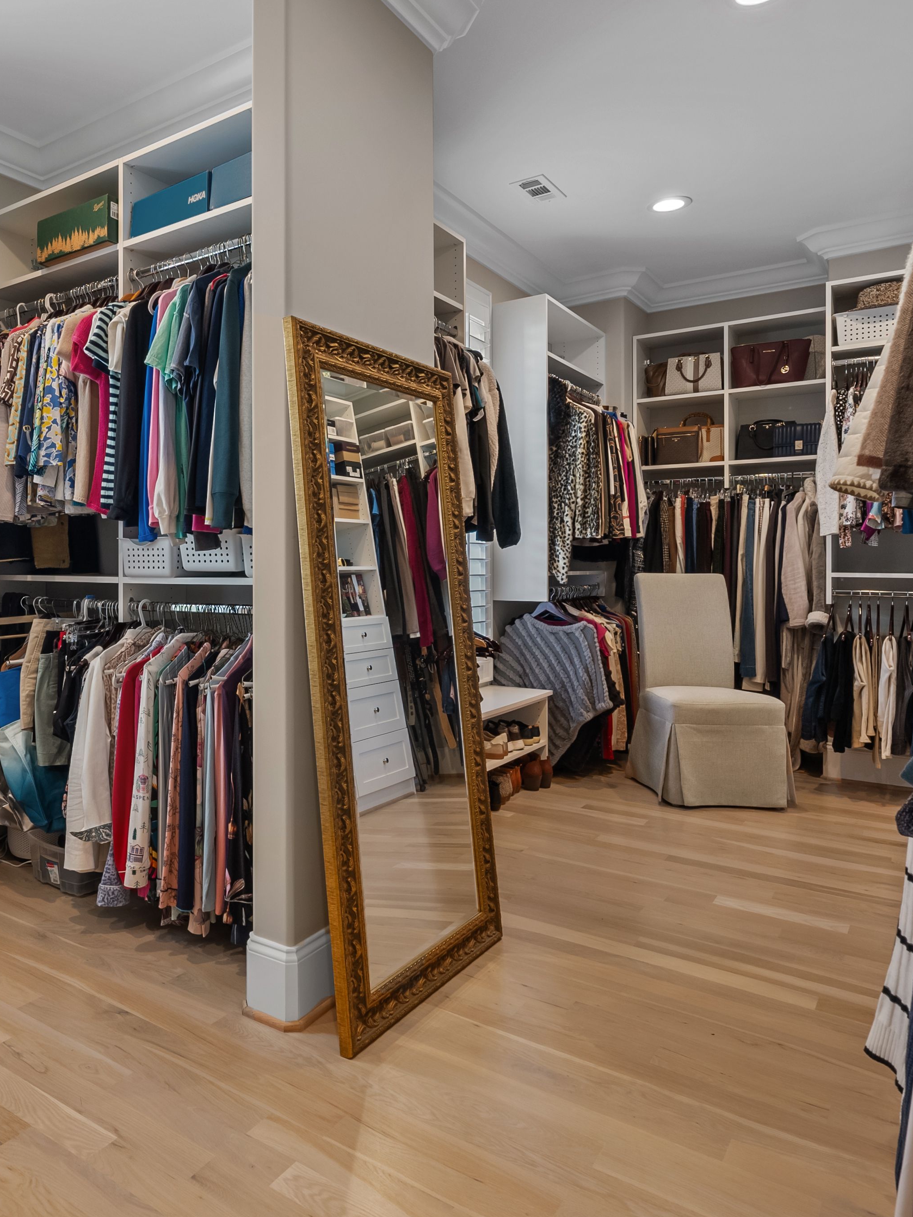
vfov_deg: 71.6
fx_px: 844
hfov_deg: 54.2
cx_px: 227
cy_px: 585
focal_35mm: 24
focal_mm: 16
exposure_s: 1/6
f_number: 8
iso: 250
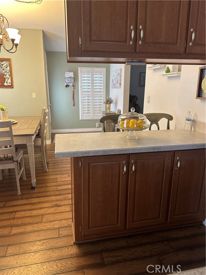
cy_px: 138
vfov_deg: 71.6
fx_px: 190
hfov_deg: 56.8
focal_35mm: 24
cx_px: 103
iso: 400
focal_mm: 6.86
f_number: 1.78
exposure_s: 1/60
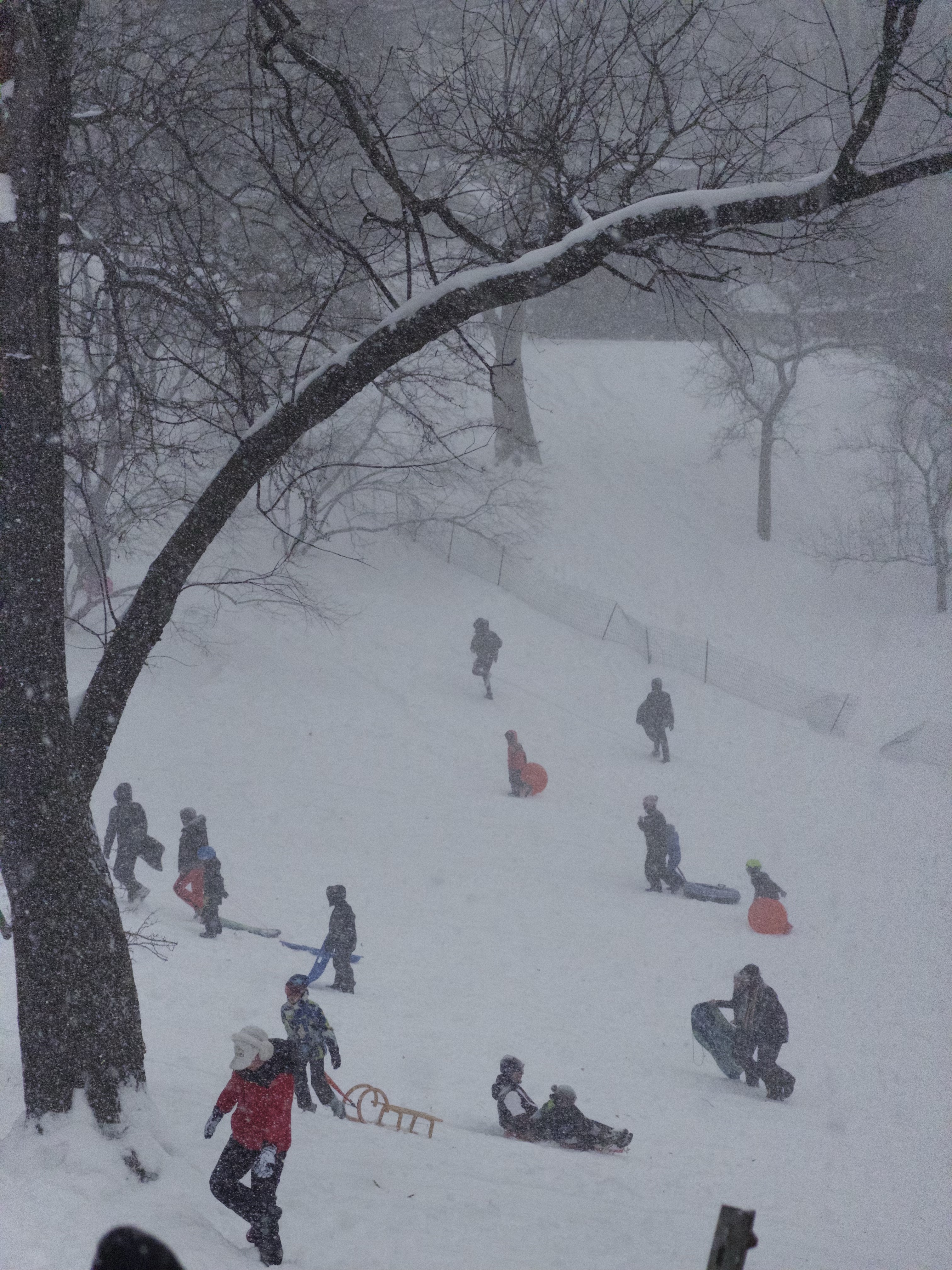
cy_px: 635
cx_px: 476
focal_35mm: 100
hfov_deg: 14.8
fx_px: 3667
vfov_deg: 19.6
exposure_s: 1/2717
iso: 400
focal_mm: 16.89
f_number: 2.8
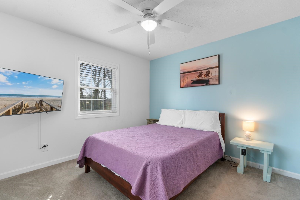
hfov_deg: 100.4
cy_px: 100
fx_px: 125
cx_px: 150
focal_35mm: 15
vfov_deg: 77.3
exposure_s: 1/6
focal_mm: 10
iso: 100
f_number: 4.5
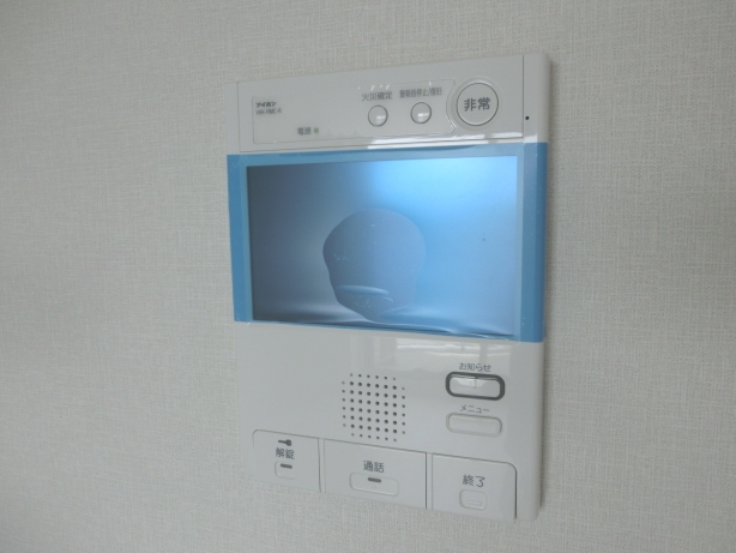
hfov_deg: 69.4
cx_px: 379
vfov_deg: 54.9
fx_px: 532
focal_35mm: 25
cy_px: 266
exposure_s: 1/200
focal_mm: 4.24
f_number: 3
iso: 80
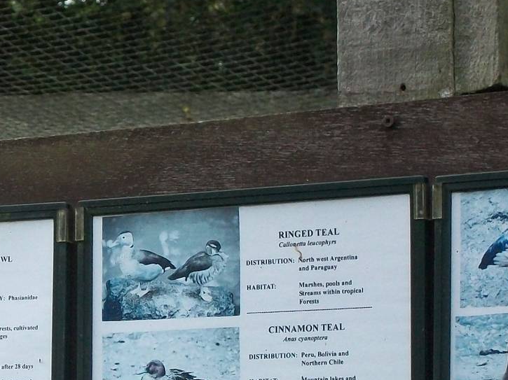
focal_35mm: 212
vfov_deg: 7.0
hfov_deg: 9.3
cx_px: -45
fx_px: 3110
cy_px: 258
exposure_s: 1/500
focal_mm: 17.1
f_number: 5.2
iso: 252
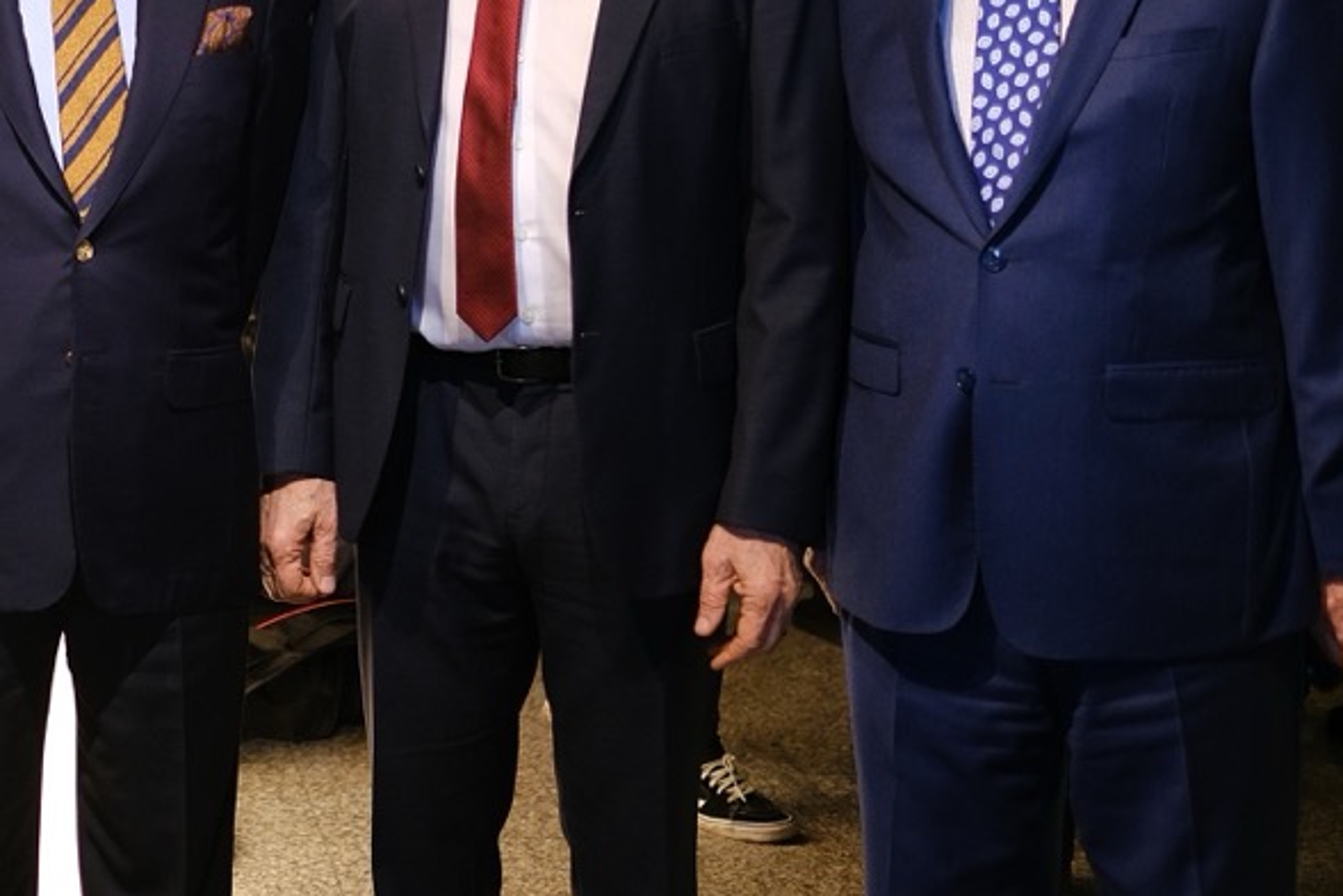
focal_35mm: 76
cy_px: 168
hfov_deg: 25.1
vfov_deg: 17.8
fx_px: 2836
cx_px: -55
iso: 640
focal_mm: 23
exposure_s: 1/100
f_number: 1.4
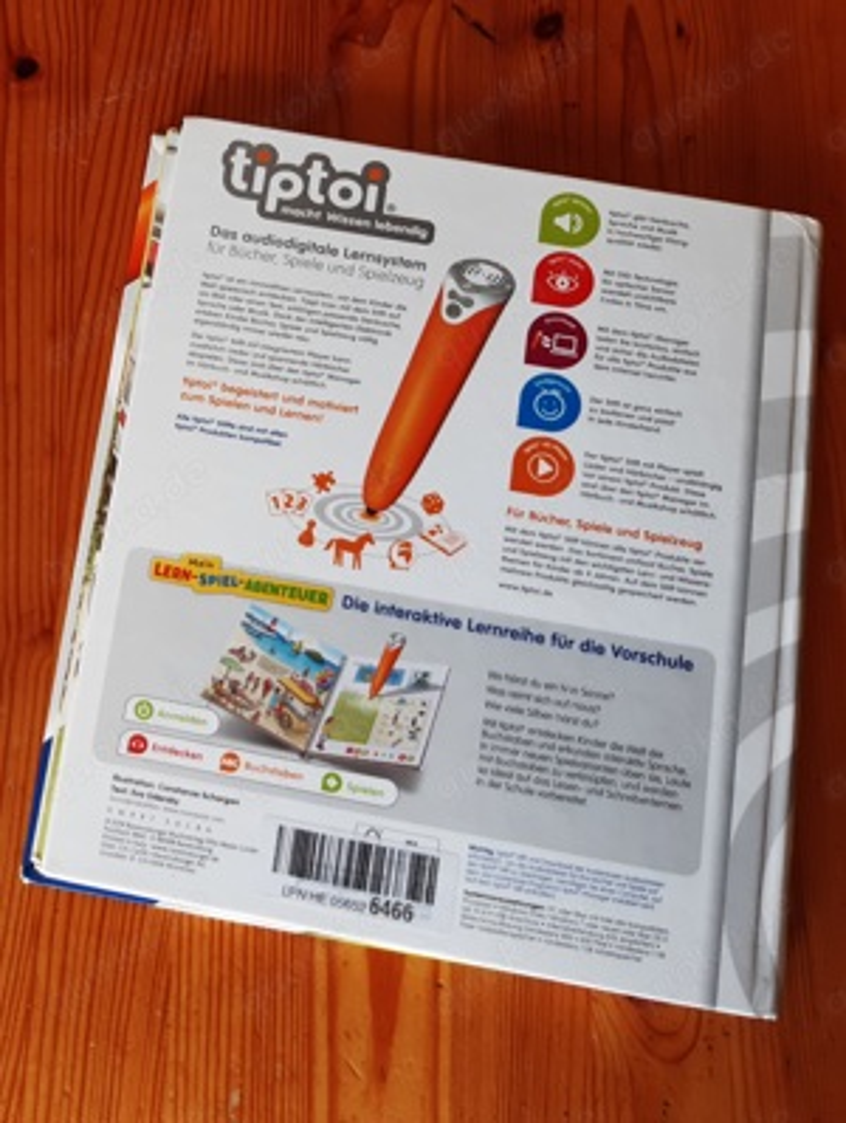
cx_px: 423
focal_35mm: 26
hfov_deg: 53.2
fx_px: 845
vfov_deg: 67.2
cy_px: 562
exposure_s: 1/60
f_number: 1.7
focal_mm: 3.92
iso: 50
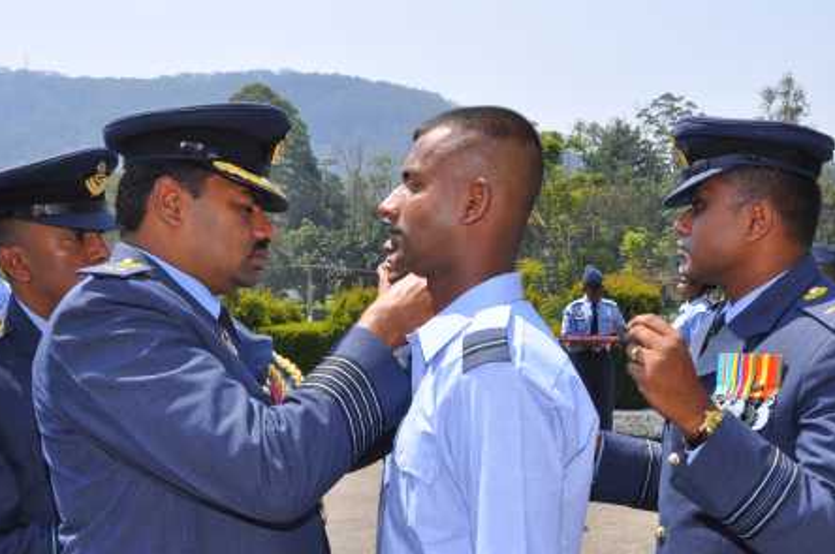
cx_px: 474
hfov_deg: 39.1
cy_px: 299
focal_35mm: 51
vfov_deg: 26.6
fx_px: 1174
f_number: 13
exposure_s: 1/160
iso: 200
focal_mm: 25
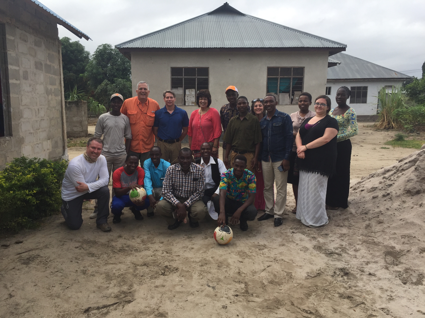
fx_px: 356
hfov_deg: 61.7
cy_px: 159
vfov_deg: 48.2
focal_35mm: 29
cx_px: 212
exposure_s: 1/807
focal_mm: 4.15
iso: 32
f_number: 2.2
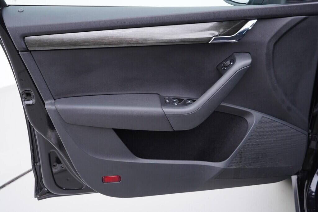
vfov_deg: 36.9
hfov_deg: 53.1
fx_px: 318
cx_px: 159
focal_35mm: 36
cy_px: 106
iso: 125
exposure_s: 1/40
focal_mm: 24
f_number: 2.8
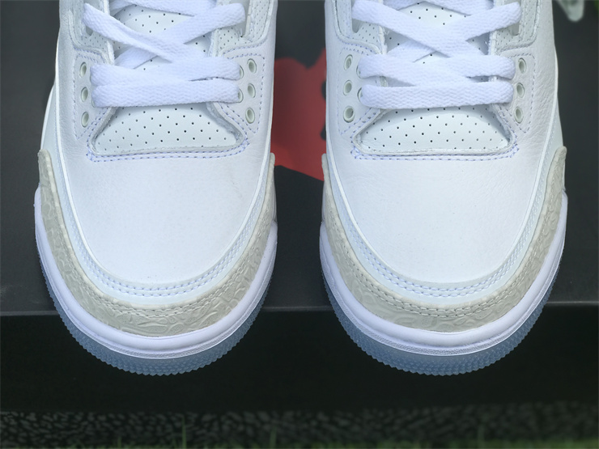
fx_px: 986
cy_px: 224
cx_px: 300
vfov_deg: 25.7
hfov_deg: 33.8
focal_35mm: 57
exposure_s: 1/515
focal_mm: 6.6
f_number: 2.8
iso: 20
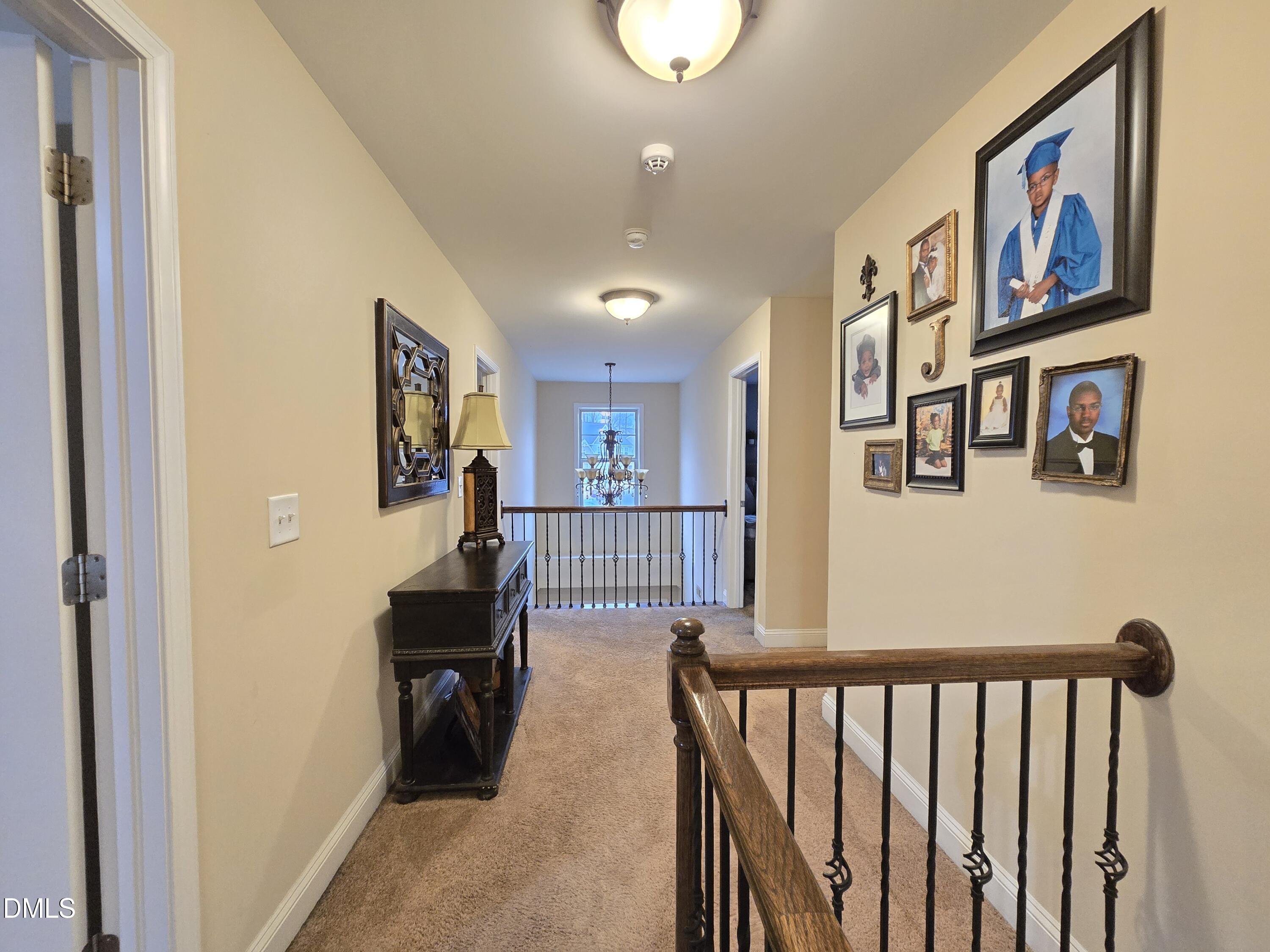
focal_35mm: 13
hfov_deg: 106.2
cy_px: 476
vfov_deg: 89.9
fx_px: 477
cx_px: 635
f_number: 2.2
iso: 500
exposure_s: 1/60
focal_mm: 2.2
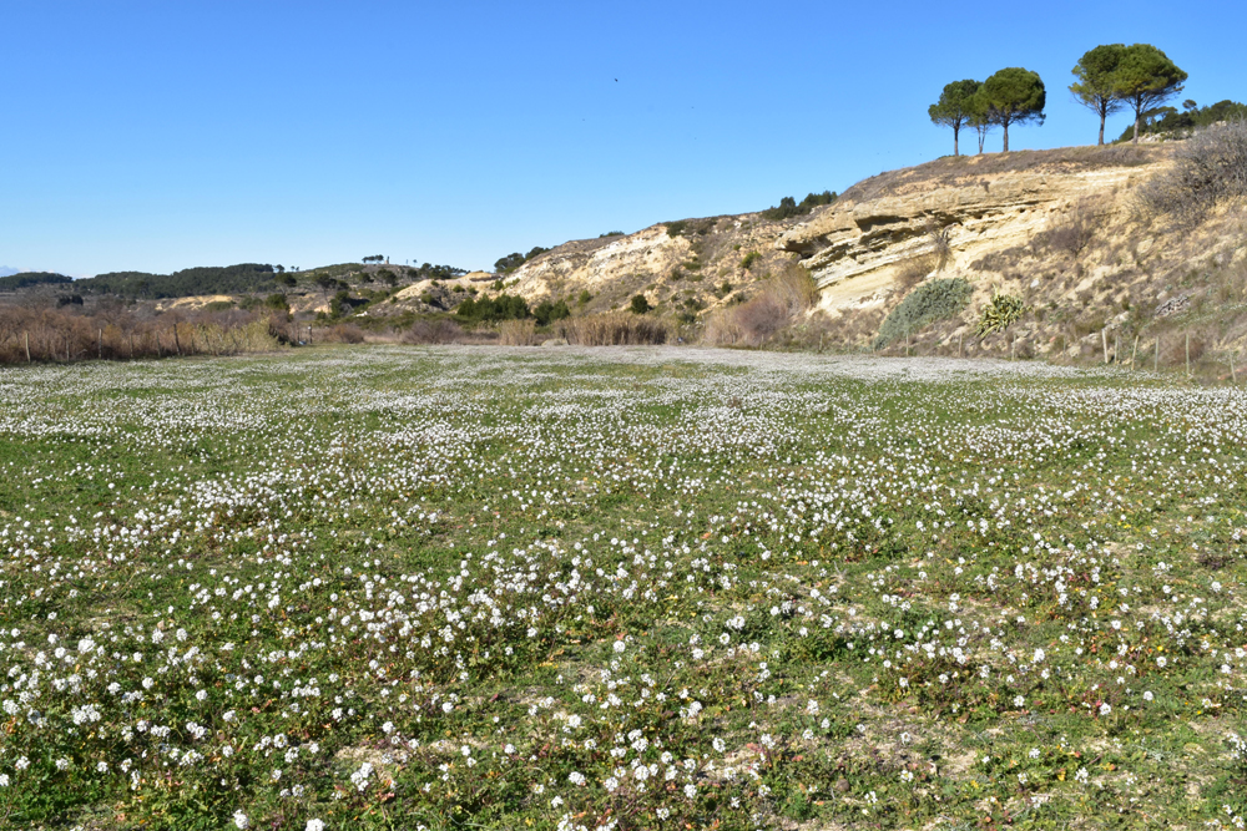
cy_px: 416
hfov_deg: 55.1
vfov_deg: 38.4
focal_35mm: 34
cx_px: 624
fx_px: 1195
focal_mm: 23
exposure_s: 1/125
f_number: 25
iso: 400
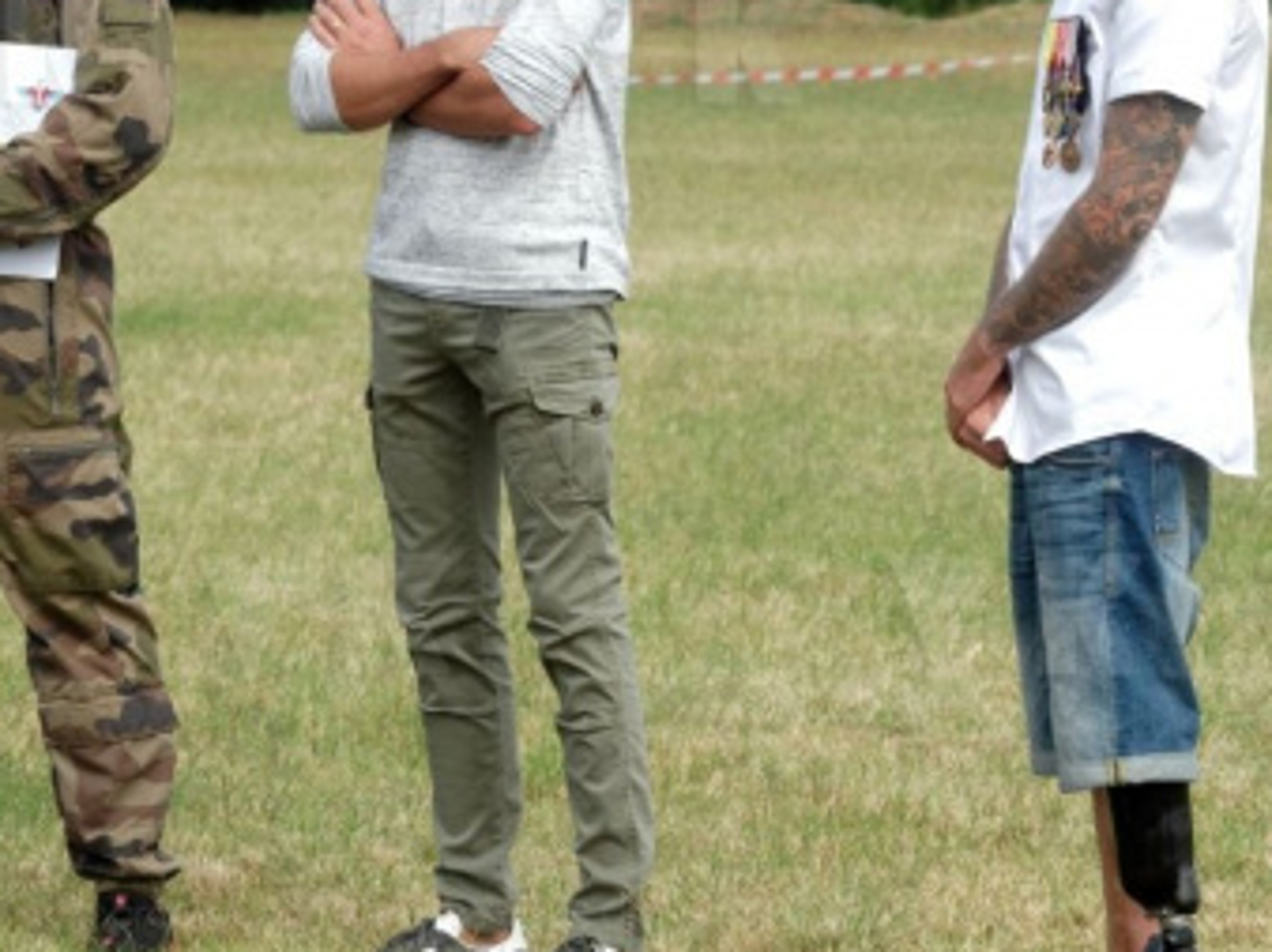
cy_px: 158
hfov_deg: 5.9
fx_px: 12264
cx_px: 320
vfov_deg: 4.4
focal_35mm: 334
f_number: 8
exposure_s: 1/640
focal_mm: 98
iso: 250
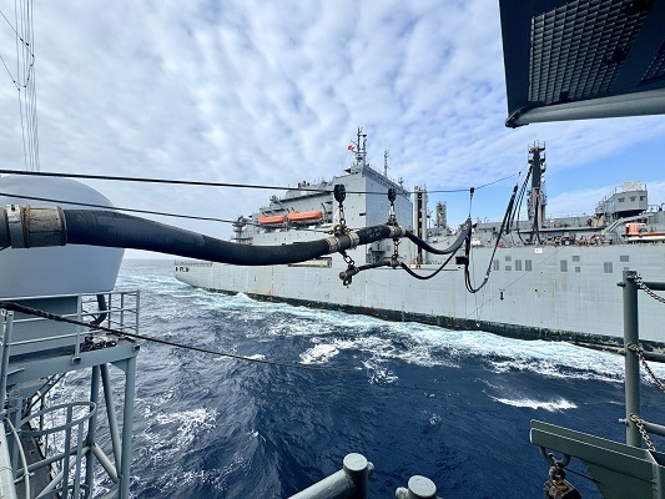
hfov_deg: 102.1
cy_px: 250
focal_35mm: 14
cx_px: 332
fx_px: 269
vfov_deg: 85.7
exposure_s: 1/1370
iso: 40
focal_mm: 2.22
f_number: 2.2
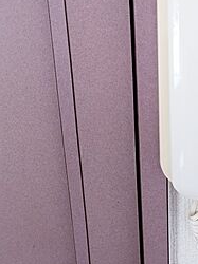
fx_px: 382
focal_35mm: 50
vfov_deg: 36.4
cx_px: 190
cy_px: 38
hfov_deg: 27.7
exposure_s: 1/20
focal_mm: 4.3
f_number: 2.4
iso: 100
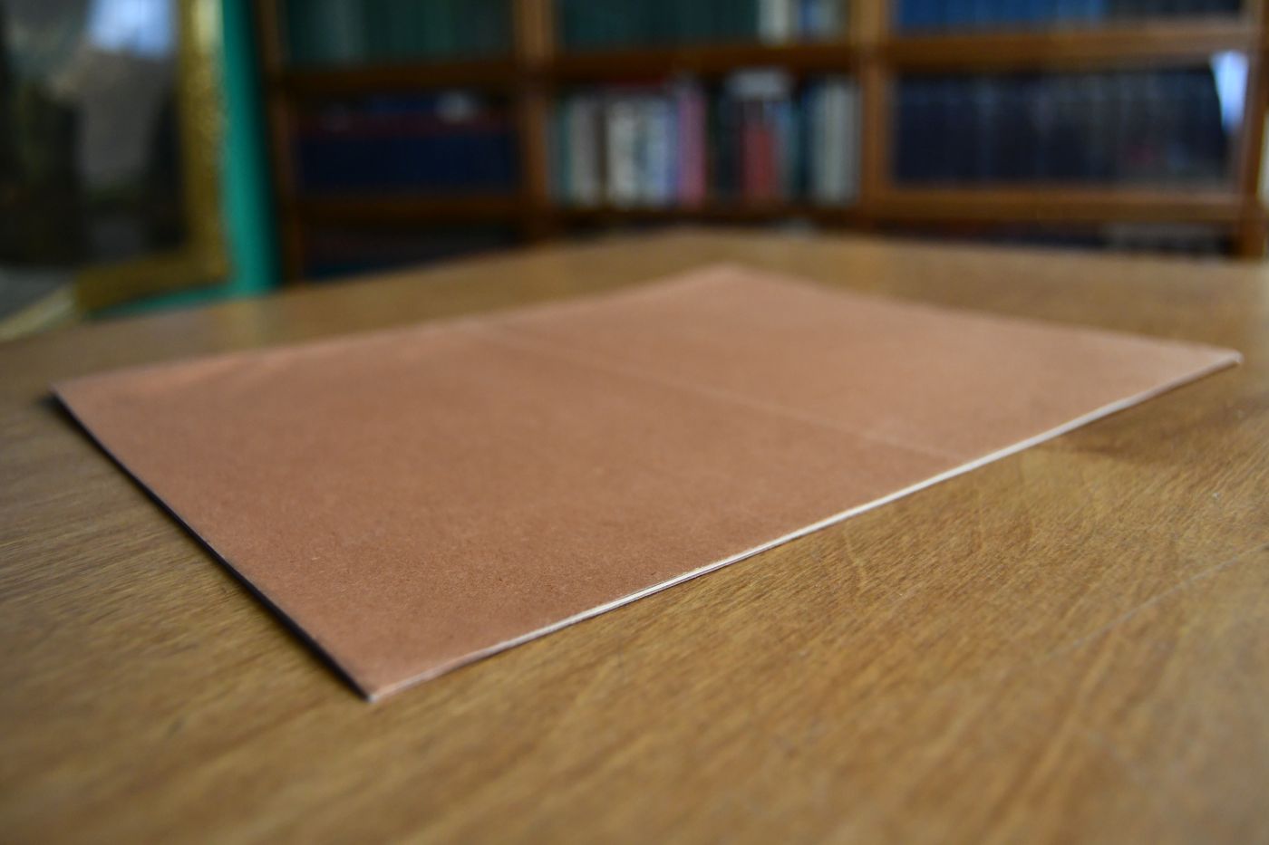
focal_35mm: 30
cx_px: 634
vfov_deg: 43.6
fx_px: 1057
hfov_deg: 61.9
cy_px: 422
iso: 1400
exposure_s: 1/125
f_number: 3.5
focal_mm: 20
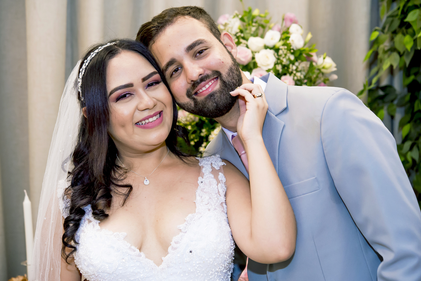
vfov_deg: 21.9
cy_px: 140
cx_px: 216
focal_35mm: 62
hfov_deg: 32.4
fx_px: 725
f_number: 5
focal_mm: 60
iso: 3200
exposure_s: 1/160
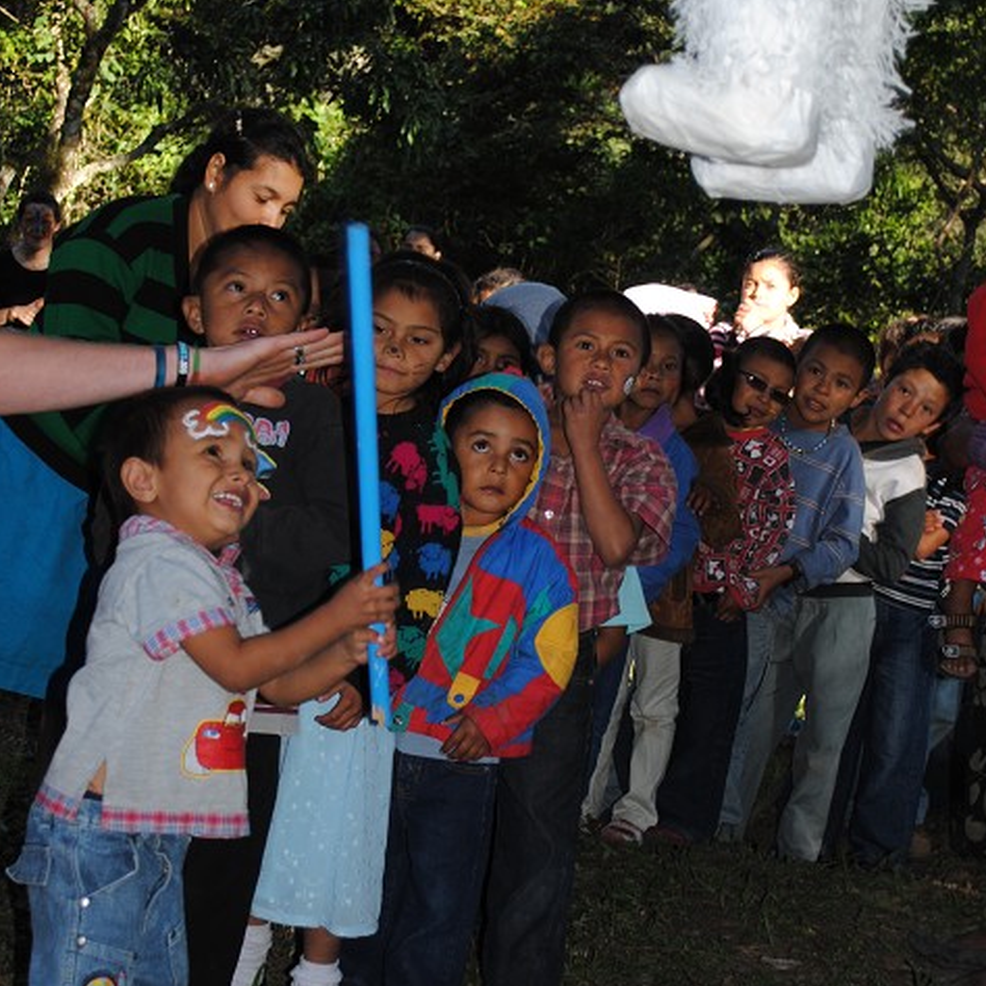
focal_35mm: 68
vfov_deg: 25.5
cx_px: 493
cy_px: 467
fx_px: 2180
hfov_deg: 25.5
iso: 100
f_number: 5
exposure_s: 1/125
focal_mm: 35
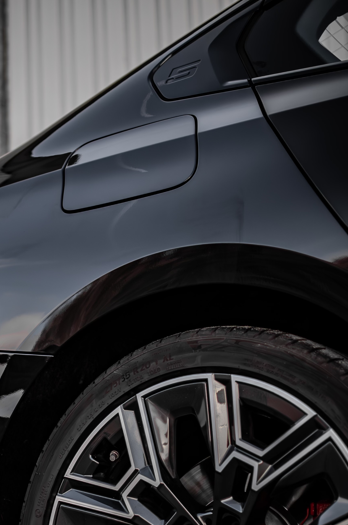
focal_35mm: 87
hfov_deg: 15.6
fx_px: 1262
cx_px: 70
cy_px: 397
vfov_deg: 23.2
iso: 200
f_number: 1.8
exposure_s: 1/2000
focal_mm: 35
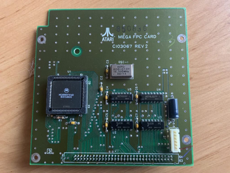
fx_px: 193
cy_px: 86
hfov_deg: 61.7
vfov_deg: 48.2
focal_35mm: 29
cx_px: 115
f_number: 1.8
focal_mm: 3
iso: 200
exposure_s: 1/60
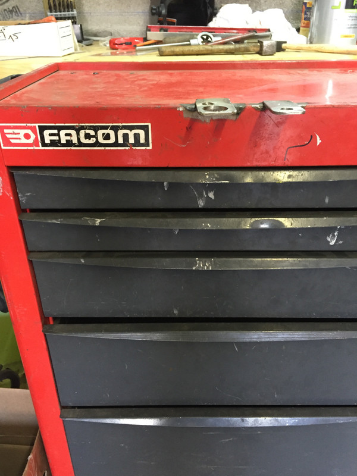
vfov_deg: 61.7
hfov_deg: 48.2
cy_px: 238
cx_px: 178
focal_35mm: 29
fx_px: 399
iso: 250
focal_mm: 4.15
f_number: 2.2
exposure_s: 1/20
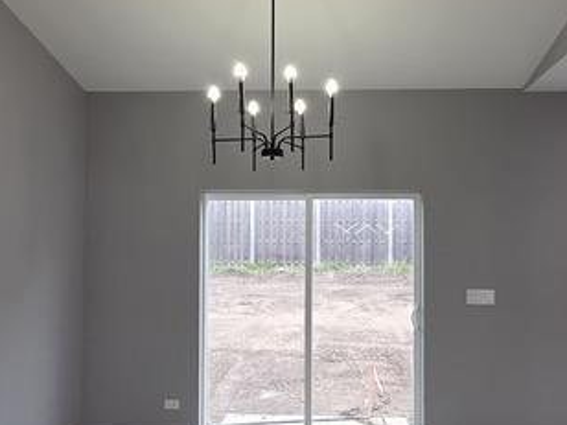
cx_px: 318
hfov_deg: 65.1
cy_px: 245
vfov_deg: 51.2
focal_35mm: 27
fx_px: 442
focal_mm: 2.2
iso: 125
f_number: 1.9
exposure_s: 1/120
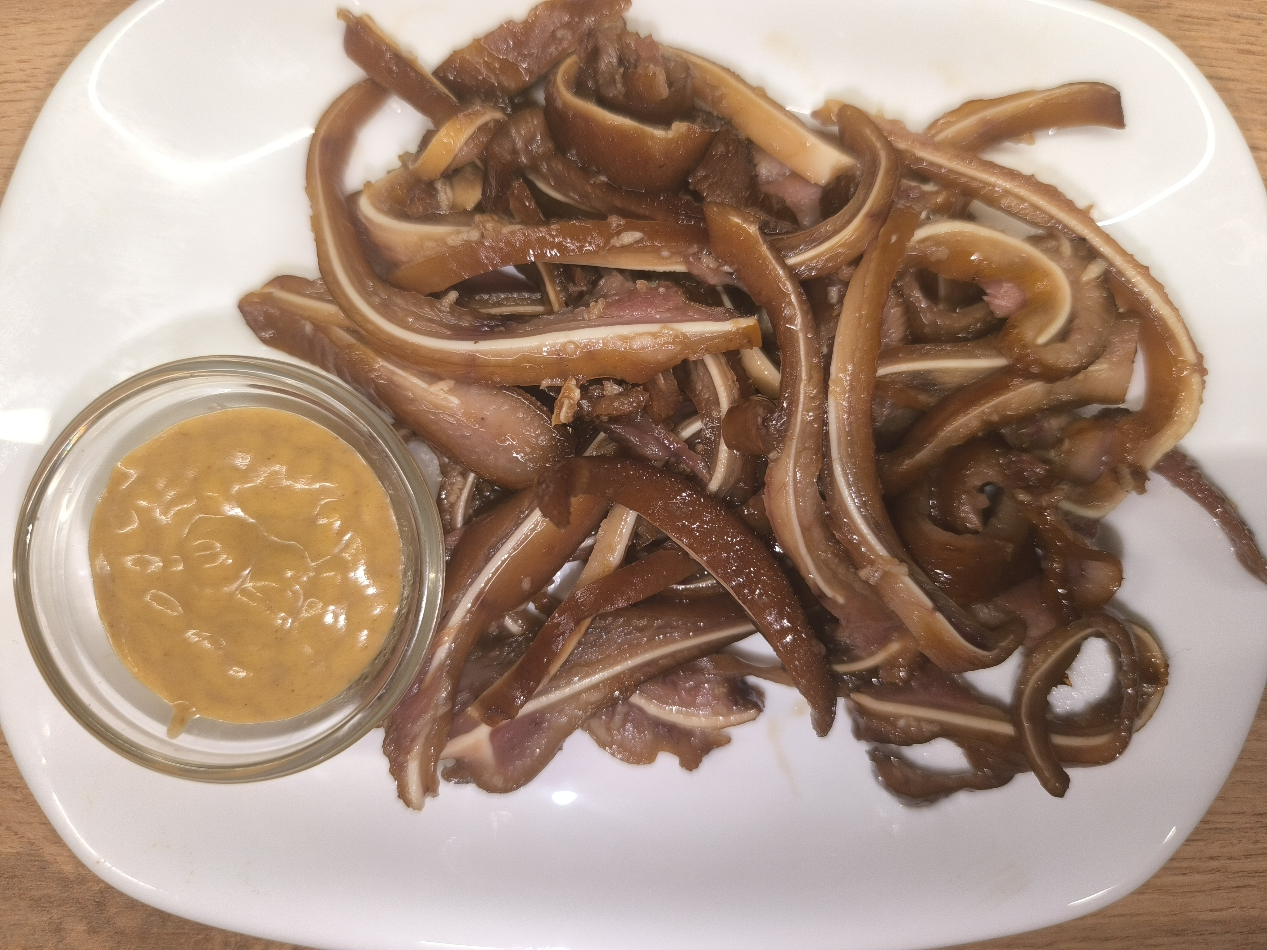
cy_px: 475
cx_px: 634
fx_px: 842
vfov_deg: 58.9
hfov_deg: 73.9
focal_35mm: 23
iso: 800
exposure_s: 1/100
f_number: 1.65
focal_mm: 6.14
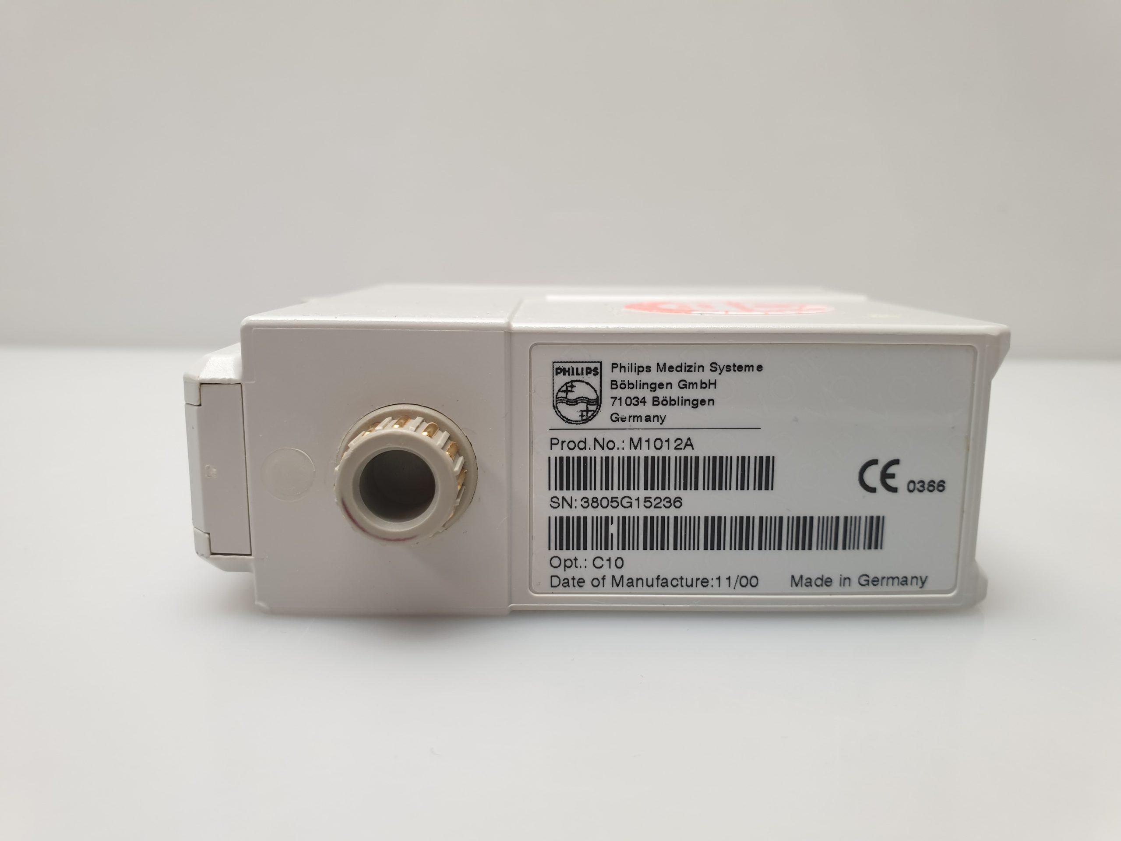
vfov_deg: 53.1
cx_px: 560
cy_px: 420
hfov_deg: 67.3
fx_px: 842
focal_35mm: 26
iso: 80
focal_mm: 4.3
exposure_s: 1/50
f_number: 2.4
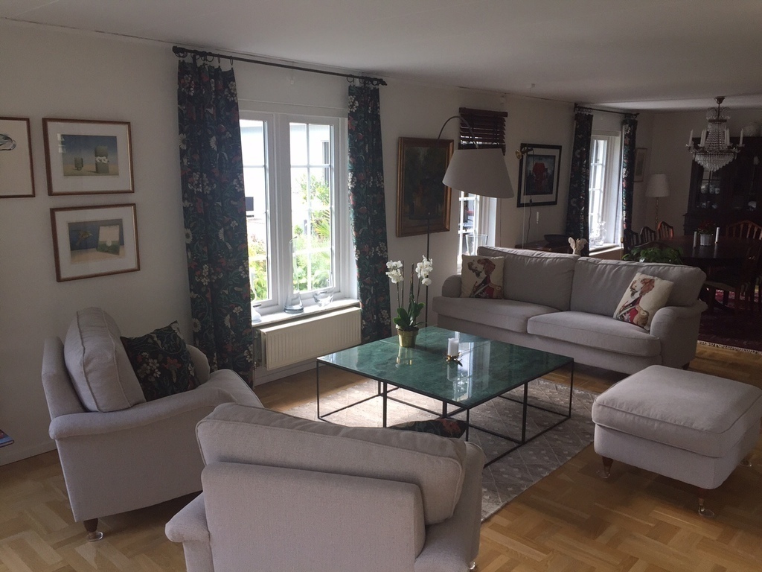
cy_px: 286
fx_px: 638
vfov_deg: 48.2
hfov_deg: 61.7
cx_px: 381
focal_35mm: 29
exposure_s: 1/100
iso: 50
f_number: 2.2
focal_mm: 4.15
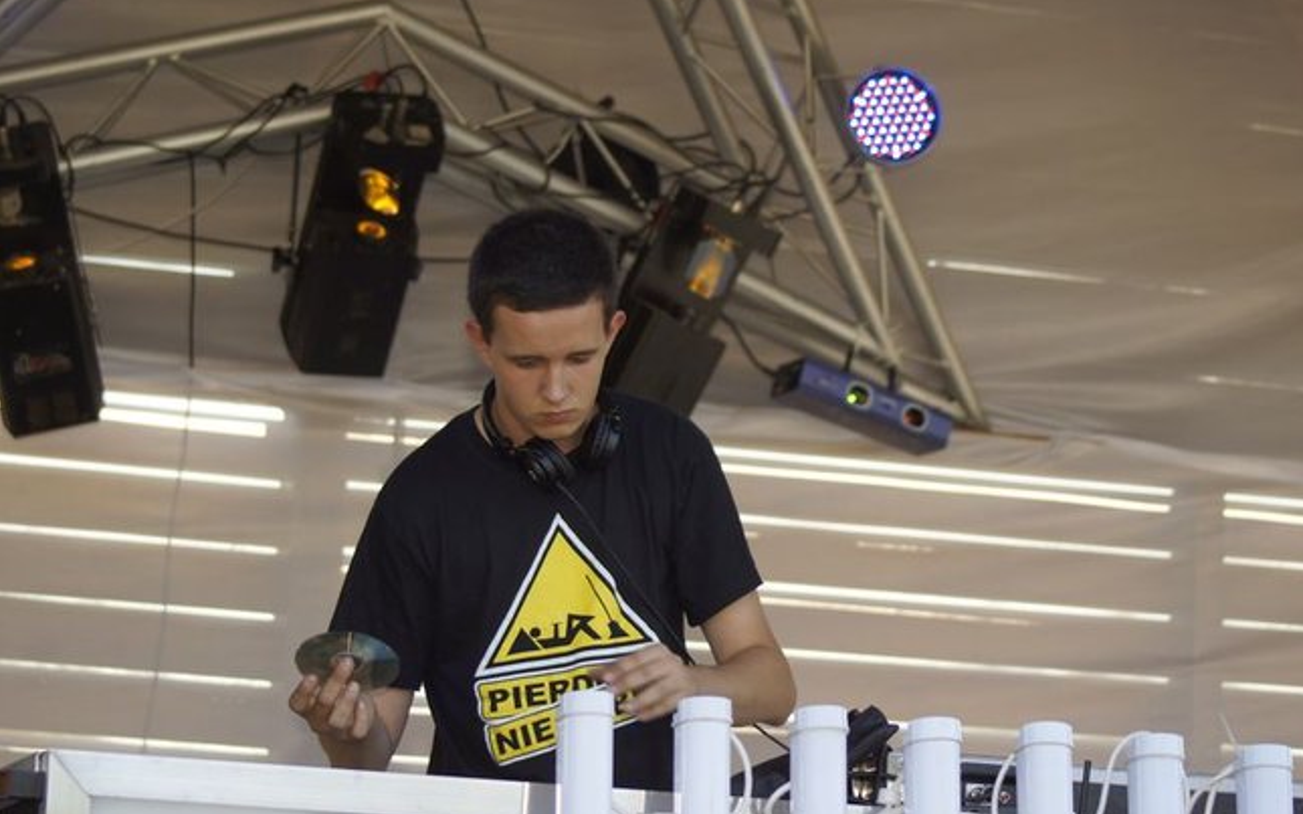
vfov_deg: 11.3
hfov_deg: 18.1
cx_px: 655
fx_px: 4102
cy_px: 422
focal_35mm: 116
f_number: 5
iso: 100
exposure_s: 1/125
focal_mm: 75
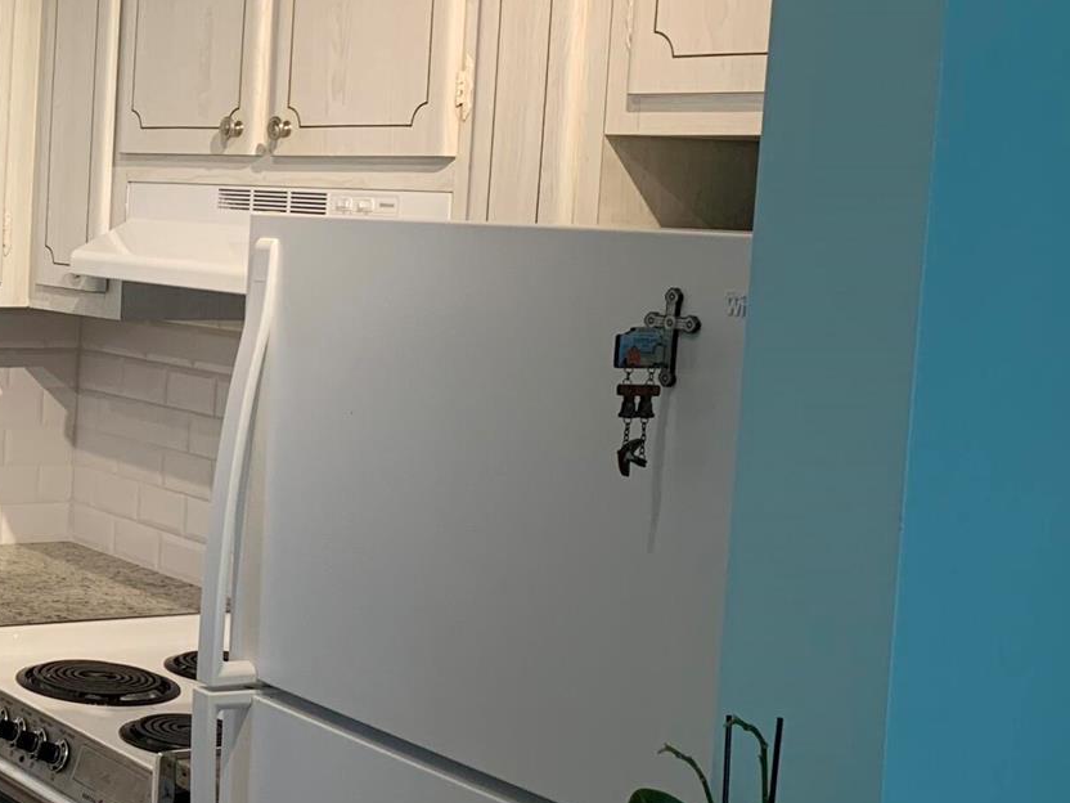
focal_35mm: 64
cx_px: -121
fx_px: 1978
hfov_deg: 27.6
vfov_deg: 22.9
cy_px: 347
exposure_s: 1/60
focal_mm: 4.25
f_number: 1.8
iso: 100
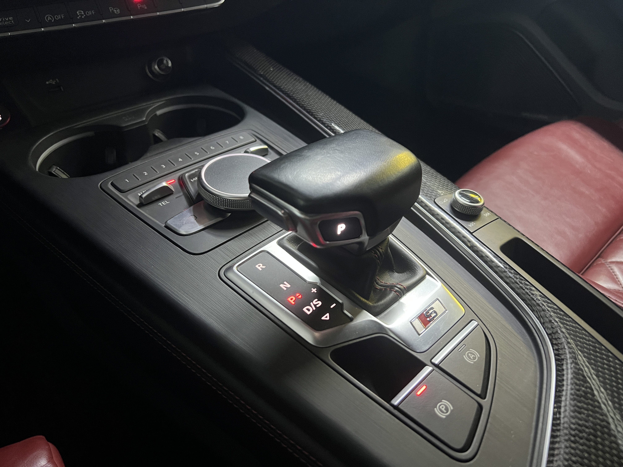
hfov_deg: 67.3
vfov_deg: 53.1
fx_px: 468
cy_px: 234
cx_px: 312
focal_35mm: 26
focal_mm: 5.7
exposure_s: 1/29
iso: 800
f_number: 1.5
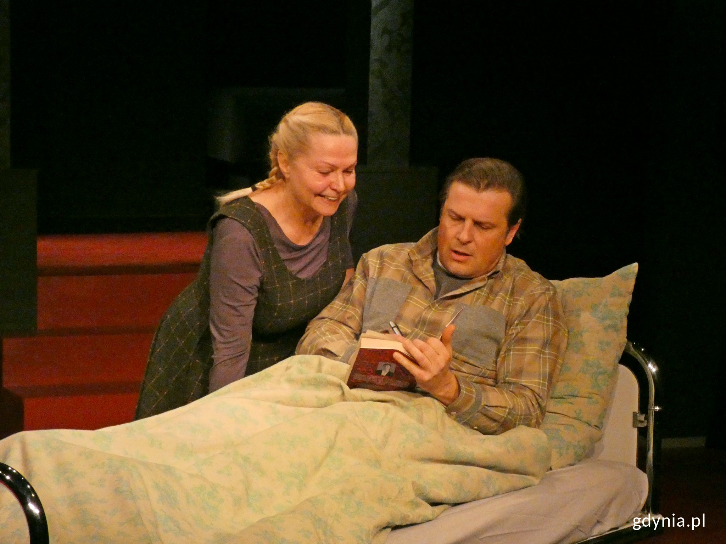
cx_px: 363
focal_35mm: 112
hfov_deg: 17.6
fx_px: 2349
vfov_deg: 13.2
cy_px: 272
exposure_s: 1/50
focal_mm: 20.1
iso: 1600
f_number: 5
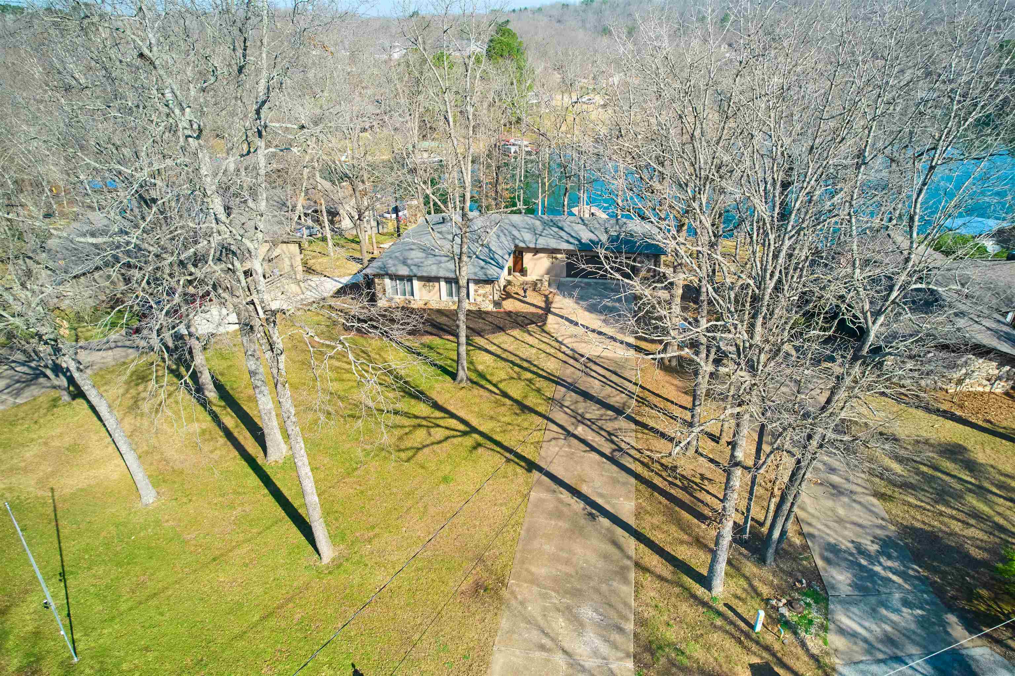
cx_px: 508
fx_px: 620
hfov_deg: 78.6
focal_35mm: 22
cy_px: 338
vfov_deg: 57.2
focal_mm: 8.38
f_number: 2.8
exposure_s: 1/1600
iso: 100
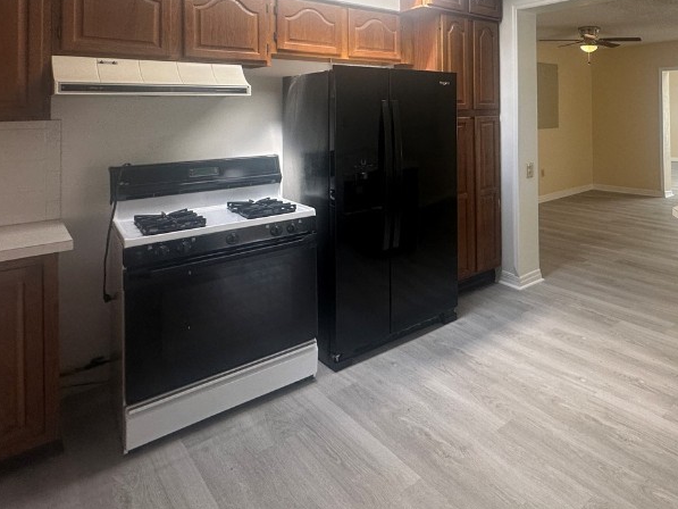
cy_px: 103
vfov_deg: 53.2
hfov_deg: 64.5
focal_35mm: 24
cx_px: 553
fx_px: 470
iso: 100
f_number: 2.2
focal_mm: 2.22
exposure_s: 1/120
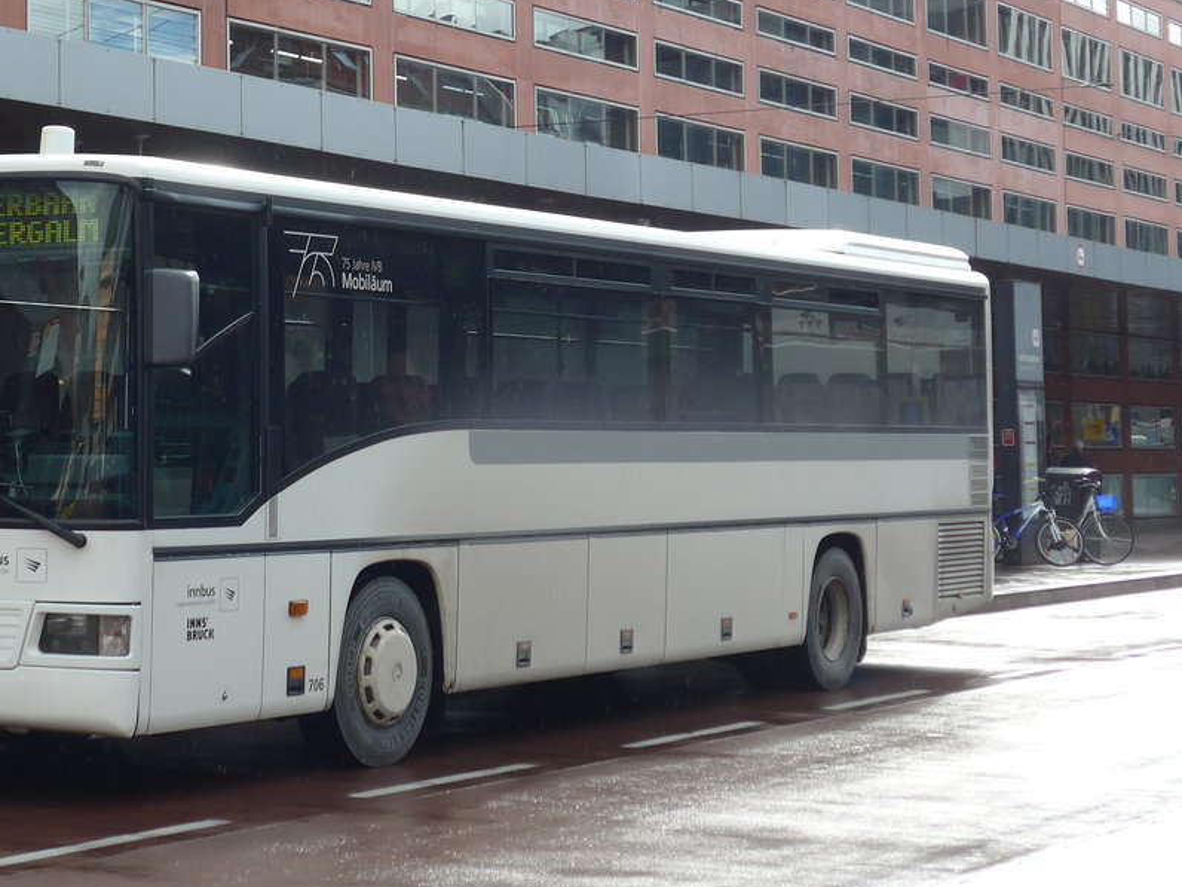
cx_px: 345
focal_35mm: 89
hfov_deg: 21.9
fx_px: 3039
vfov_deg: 16.6
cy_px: 281
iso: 80
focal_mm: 12
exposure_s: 1/400
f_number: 3.5
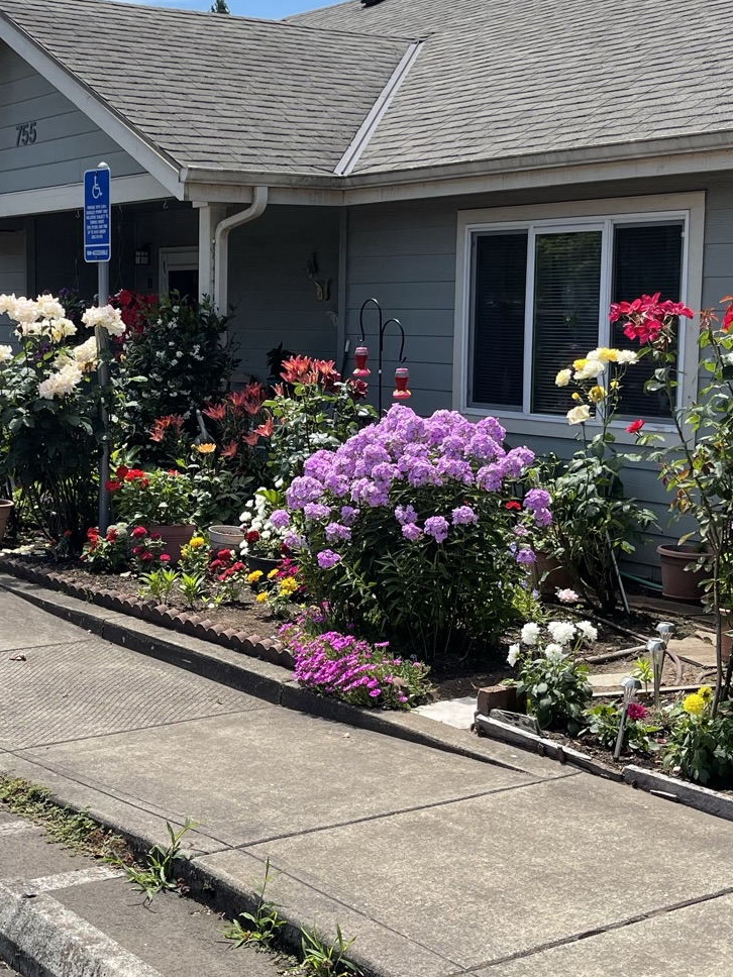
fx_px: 1553
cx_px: 217
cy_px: 446
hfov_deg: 26.3
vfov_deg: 34.9
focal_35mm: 55
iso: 32
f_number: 1.6
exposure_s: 1/2545
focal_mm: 5.1
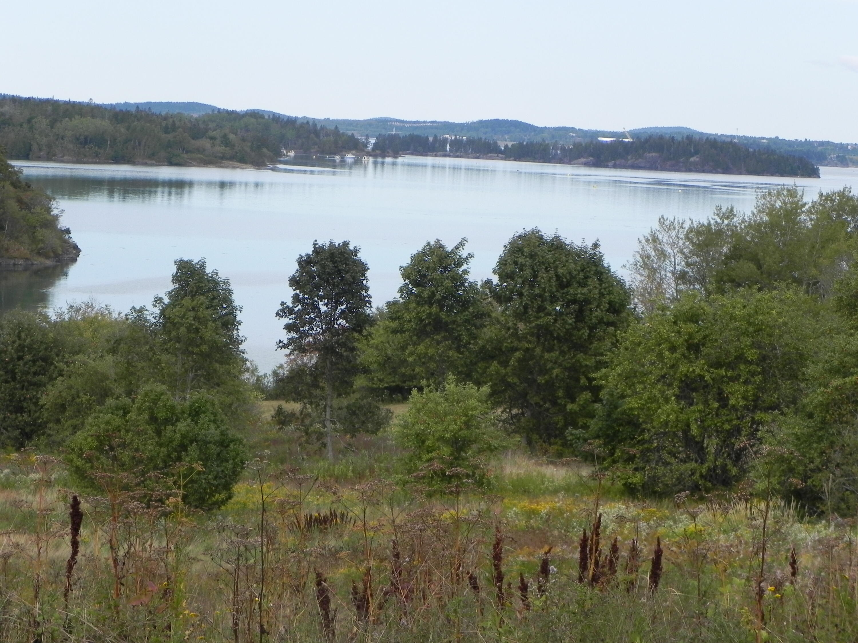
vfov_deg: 12.7
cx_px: 429
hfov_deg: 16.8
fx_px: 2900
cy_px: 322
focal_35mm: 117
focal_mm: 20.8
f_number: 5
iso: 160
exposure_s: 1/475
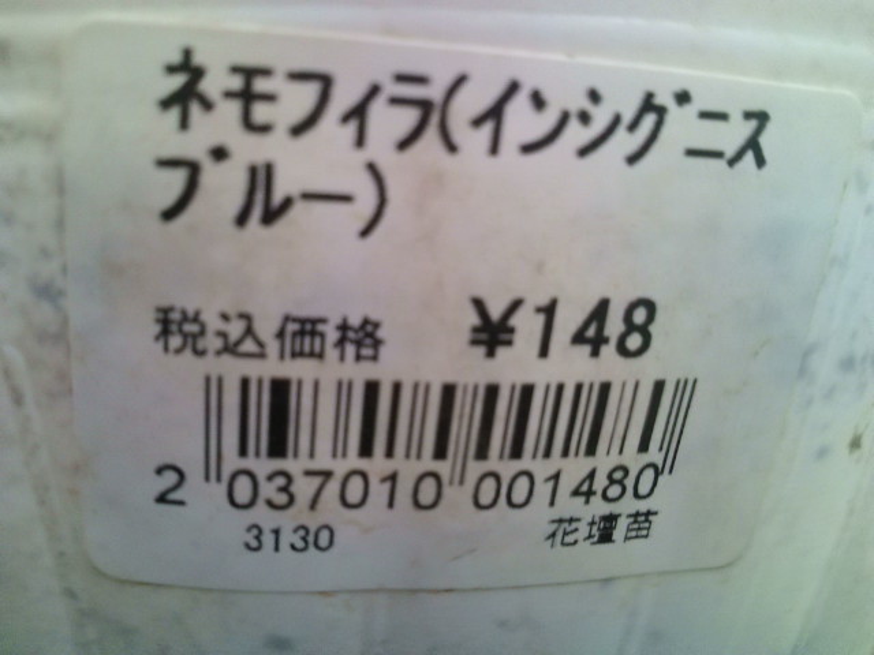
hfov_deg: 56.8
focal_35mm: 32
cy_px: 328
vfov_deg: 44.2
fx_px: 808
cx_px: 437
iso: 65
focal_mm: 3.3
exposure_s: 1/16.7
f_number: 2.8
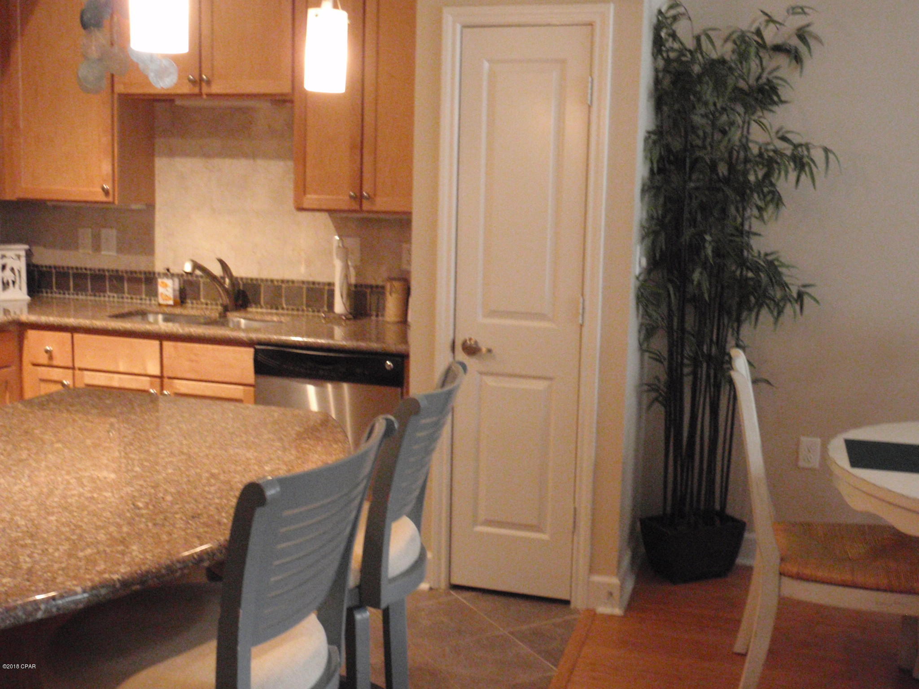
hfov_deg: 46.8
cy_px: 344
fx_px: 1062
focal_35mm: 40
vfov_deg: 36.0
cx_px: 460
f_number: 3.9
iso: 800
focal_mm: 7.25
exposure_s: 1/50
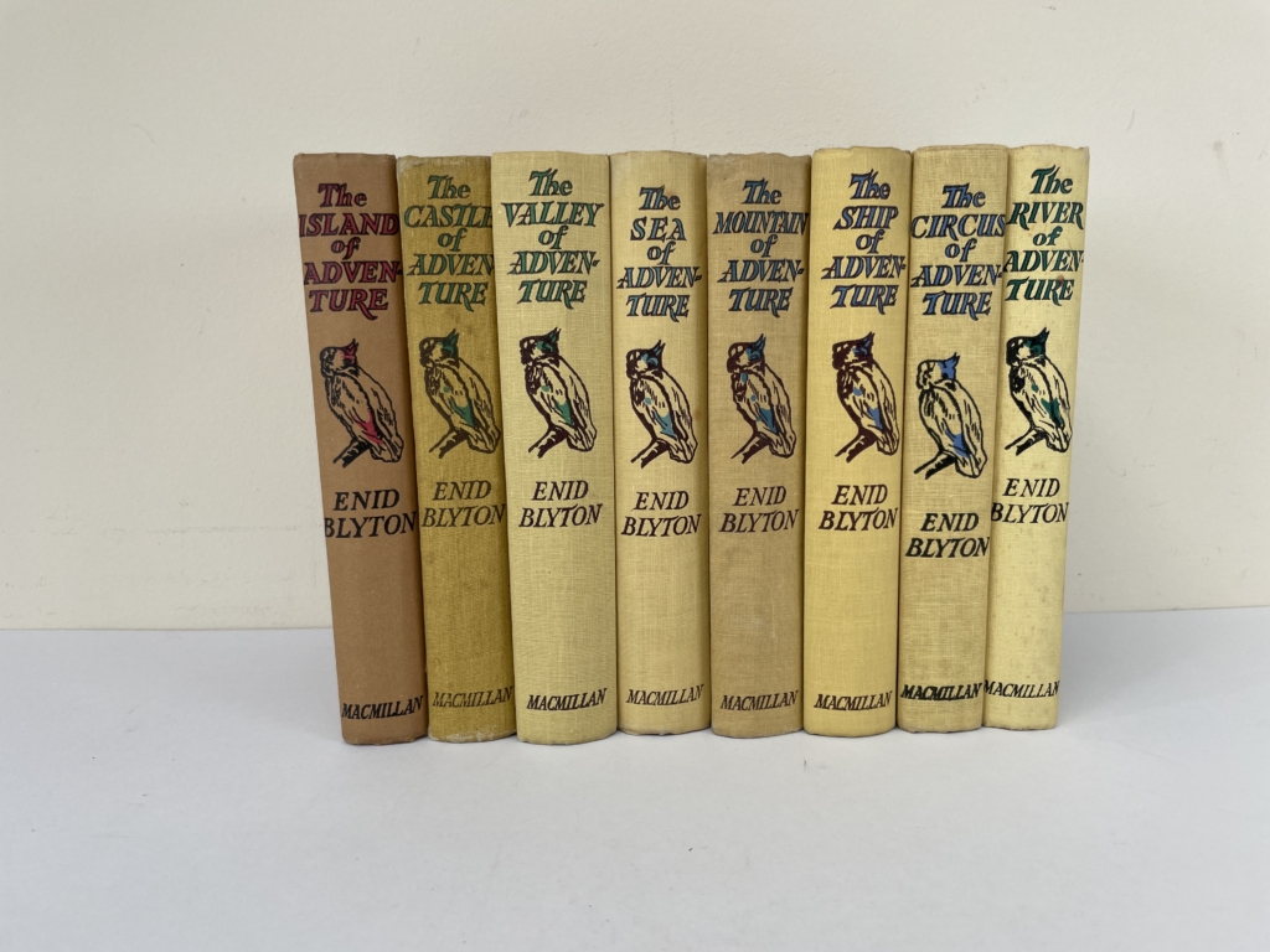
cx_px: 635
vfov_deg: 53.1
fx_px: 954
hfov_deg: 67.3
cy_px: 476
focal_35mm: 26
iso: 32
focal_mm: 4.2
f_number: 1.6
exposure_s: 1/445
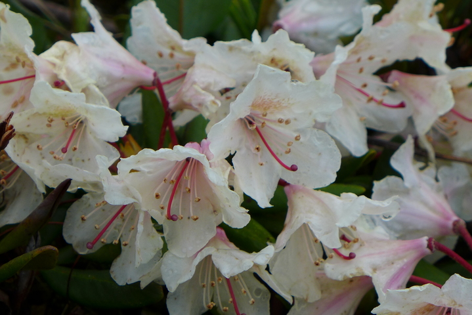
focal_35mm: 148
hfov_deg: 13.9
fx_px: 1941
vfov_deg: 9.3
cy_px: 158
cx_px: 236
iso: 80
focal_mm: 17.7
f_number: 2.8
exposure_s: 1/1000
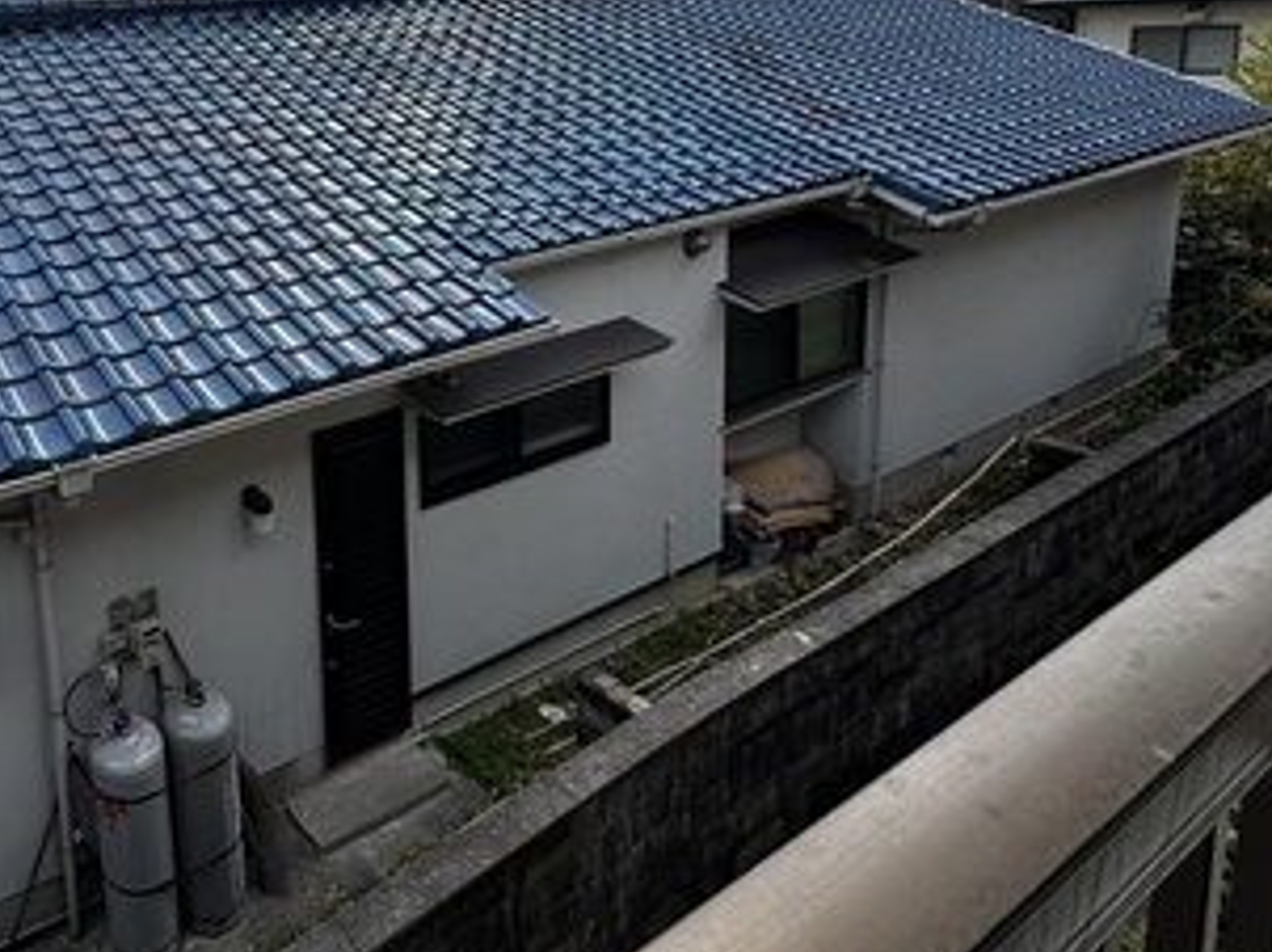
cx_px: 164
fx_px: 955
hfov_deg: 59.0
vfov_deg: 49.7
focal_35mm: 26
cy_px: 181
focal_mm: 2.22
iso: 50
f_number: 2.2
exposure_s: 1/1178
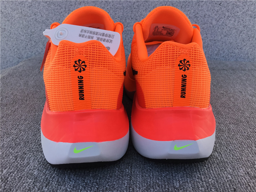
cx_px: 128
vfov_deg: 45.4
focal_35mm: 31
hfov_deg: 58.4
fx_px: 229
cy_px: 96
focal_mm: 3.3
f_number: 2.4
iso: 25
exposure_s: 1/399
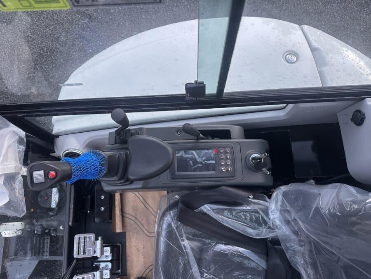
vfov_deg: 56.8
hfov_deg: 71.6
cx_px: 186
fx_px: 257
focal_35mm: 24
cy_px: 140
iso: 250
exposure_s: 1/113
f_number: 1.78
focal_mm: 6.86
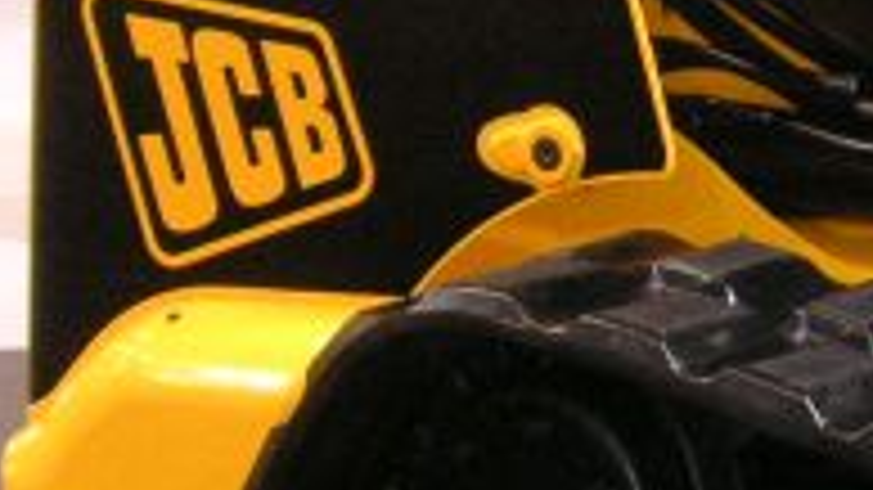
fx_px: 4258
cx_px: 1602
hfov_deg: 10.9
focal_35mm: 184
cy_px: 189
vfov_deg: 6.6
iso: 160
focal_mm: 6.9
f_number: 3
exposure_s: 1/45
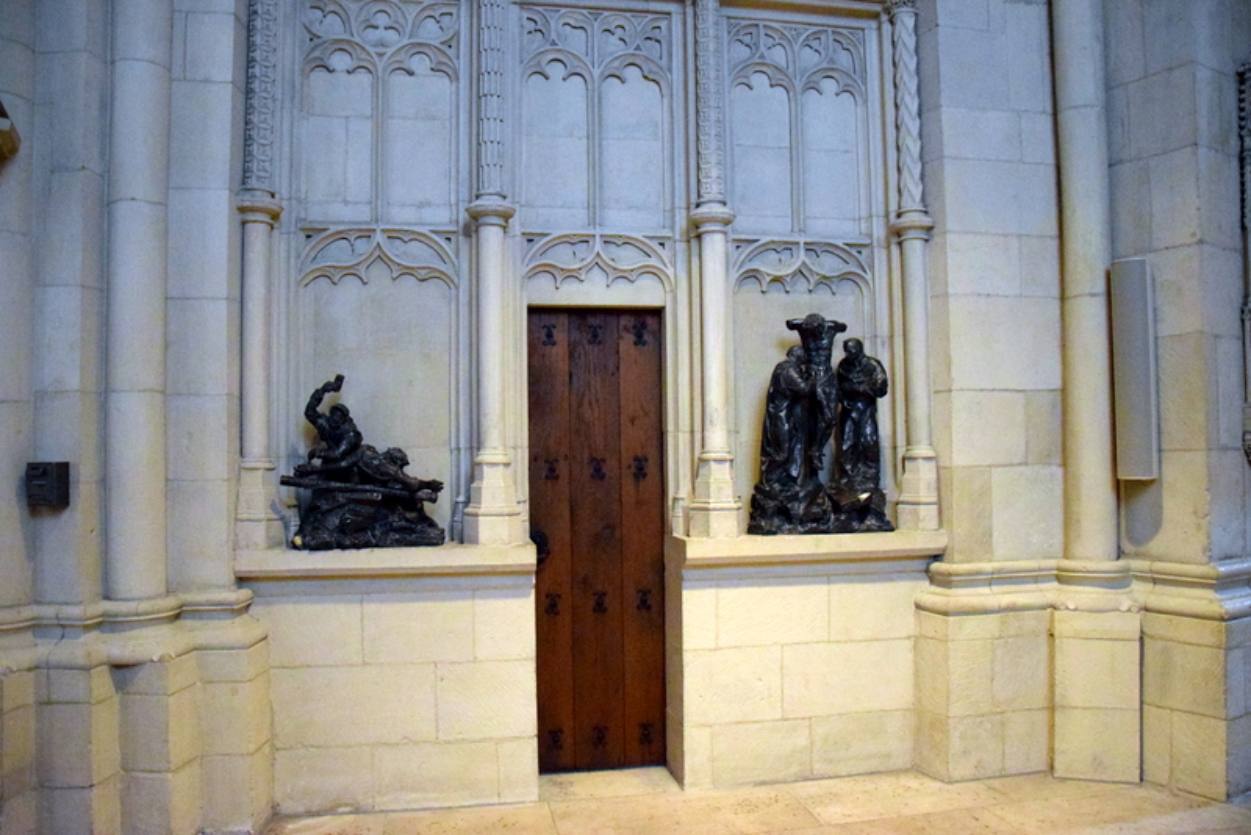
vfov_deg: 48.0
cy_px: 418
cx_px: 626
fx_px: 939
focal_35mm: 27
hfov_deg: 67.4
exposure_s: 1/40
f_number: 3.5
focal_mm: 18
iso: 6400
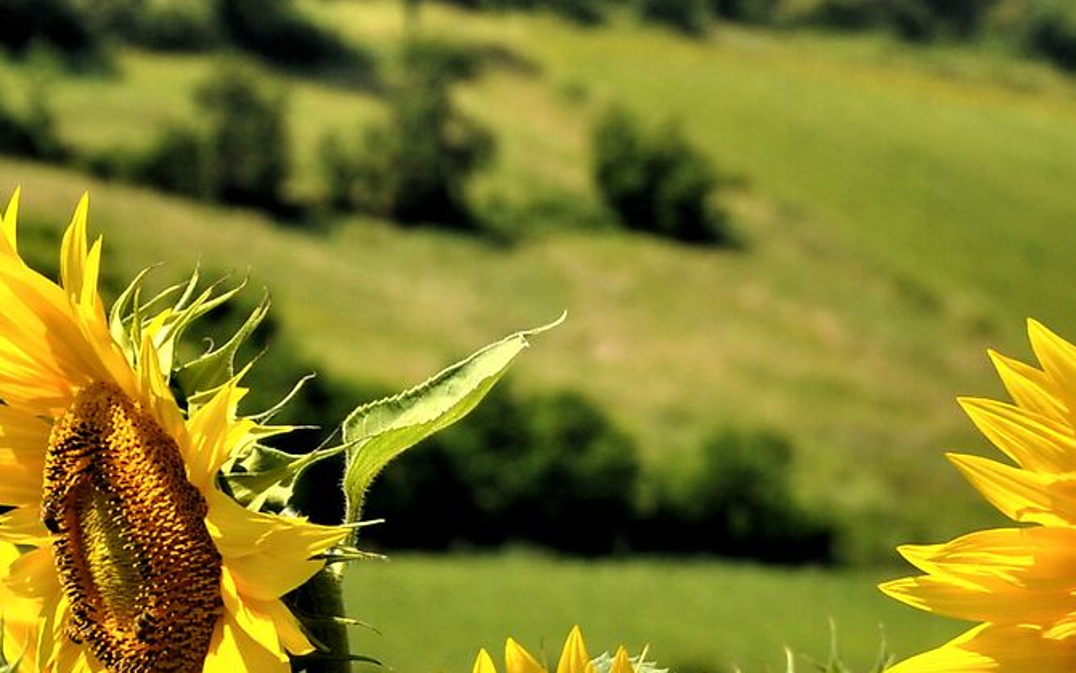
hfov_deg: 5.5
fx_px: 11233
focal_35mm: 383
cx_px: 1299
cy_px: 337
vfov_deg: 3.4
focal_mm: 70
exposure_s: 1/350
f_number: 9.5
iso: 200
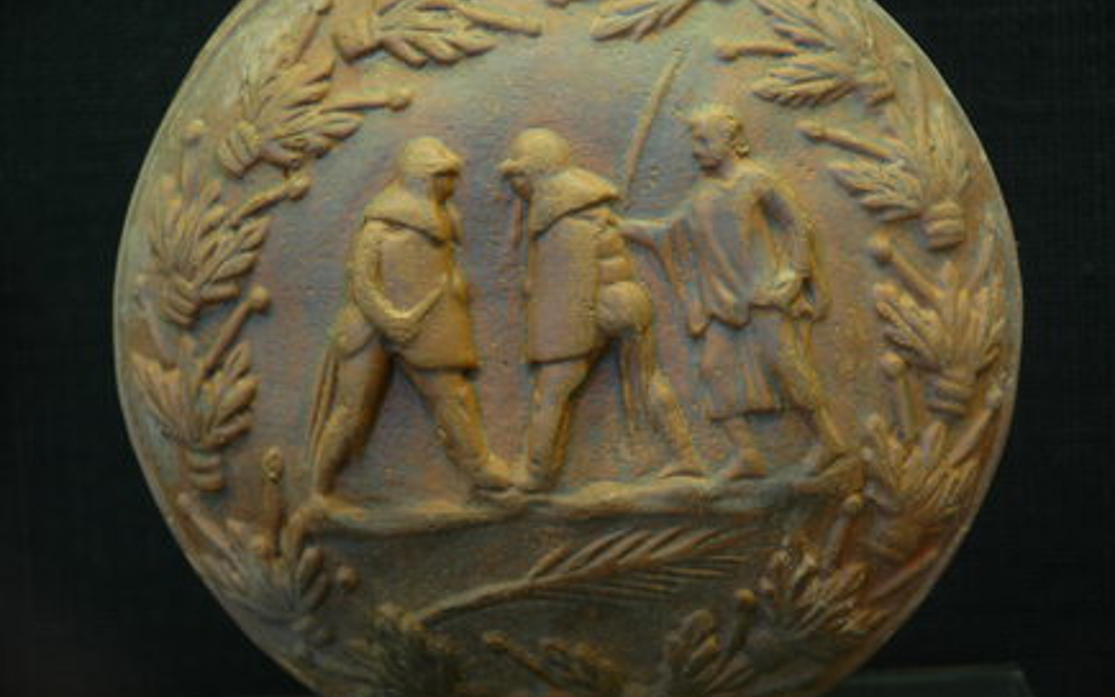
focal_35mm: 108
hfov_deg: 19.3
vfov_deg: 12.1
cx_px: 559
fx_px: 3282
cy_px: 328
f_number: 4.5
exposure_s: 1/8
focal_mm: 70
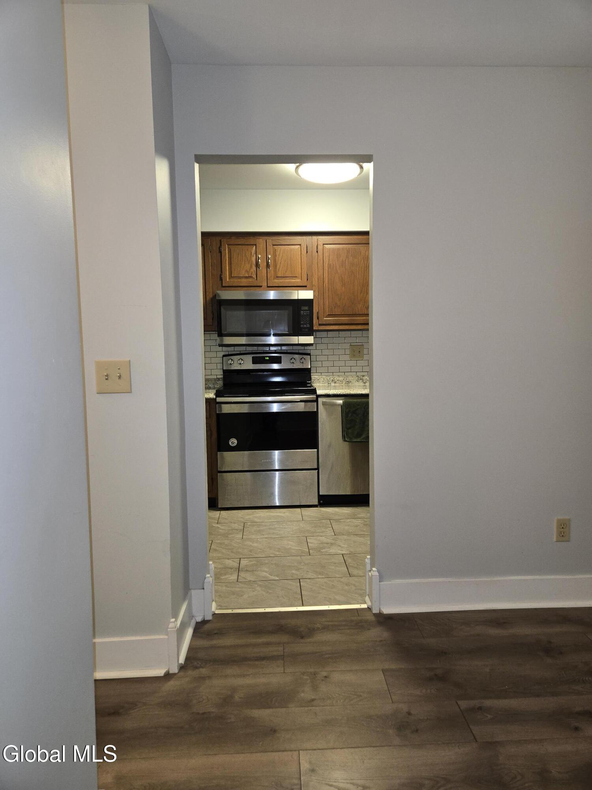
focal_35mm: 23
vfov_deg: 73.9
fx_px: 524
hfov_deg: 58.9
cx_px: 296
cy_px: 395
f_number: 1.8
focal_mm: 5.4
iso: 100
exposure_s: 1/30
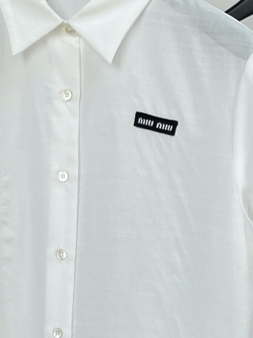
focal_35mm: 99
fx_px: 965
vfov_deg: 19.5
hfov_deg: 14.9
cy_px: 302
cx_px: 93
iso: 40
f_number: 1.6
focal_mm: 5.1
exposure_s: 1/121
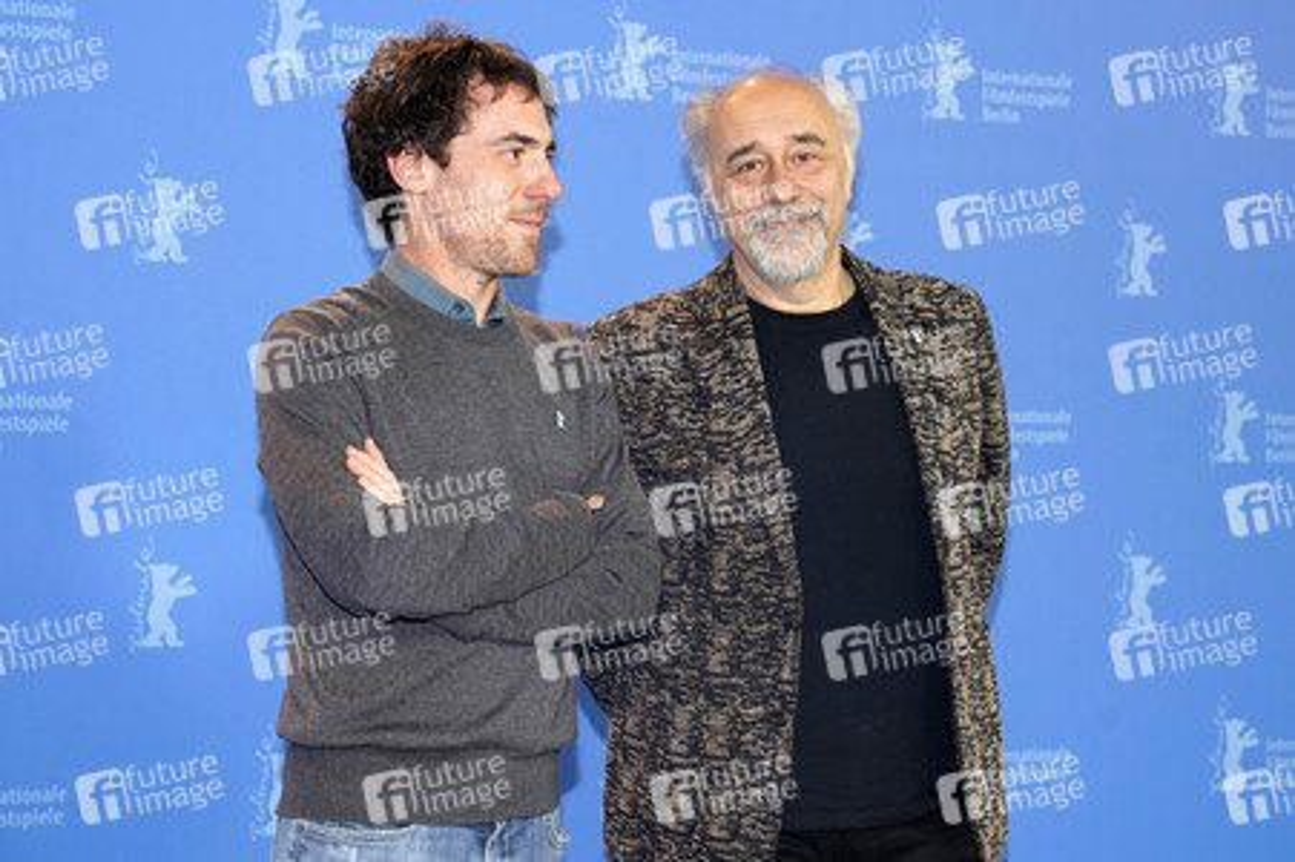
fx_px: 2480
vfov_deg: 19.7
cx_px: 648
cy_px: 431
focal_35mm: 69
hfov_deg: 29.3
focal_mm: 69
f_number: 5.6
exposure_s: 1/160
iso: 1600
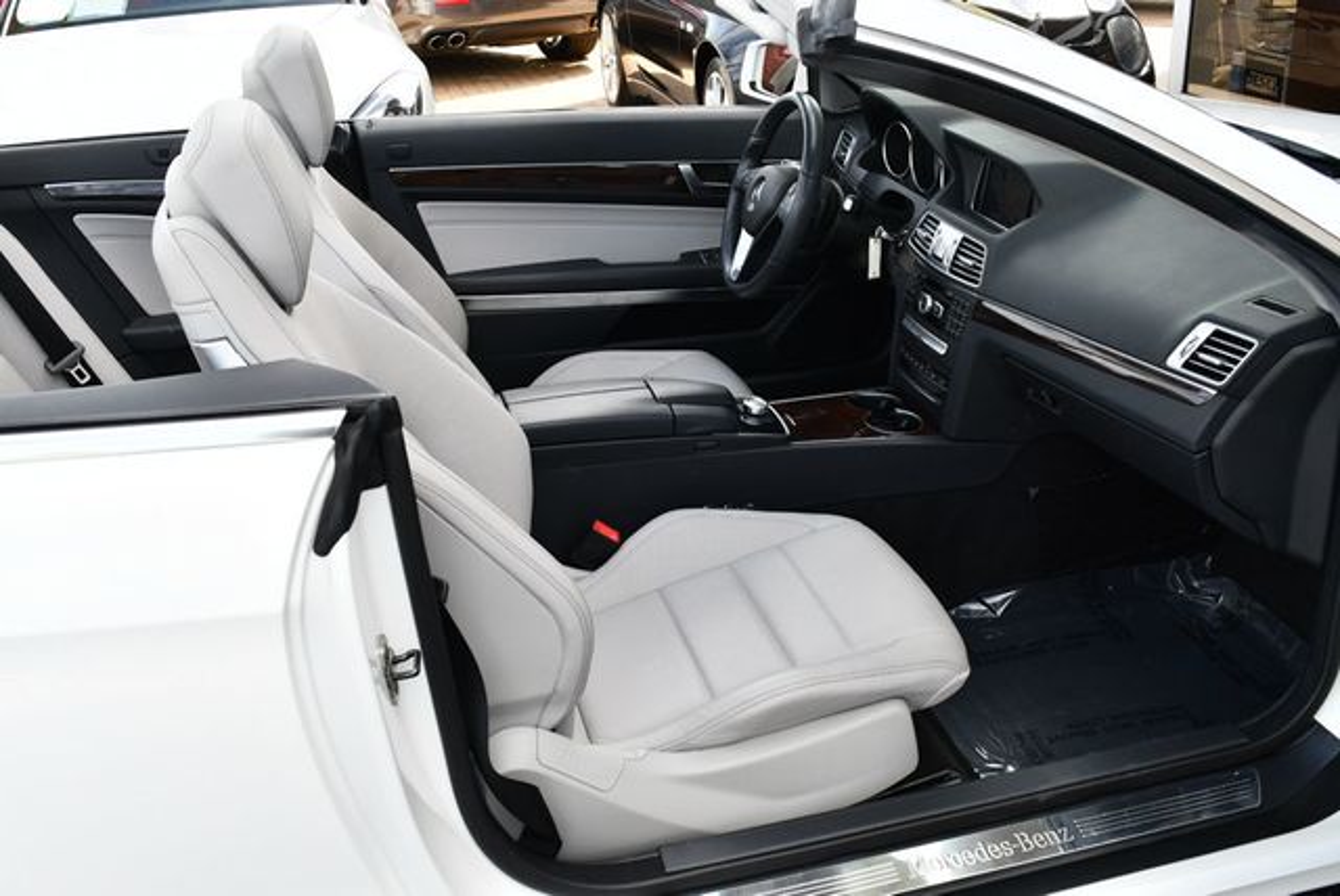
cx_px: 670
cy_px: 448
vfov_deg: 36.9
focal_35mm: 36
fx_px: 1341
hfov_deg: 53.1
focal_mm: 18
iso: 250
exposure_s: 1/250
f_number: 5.6
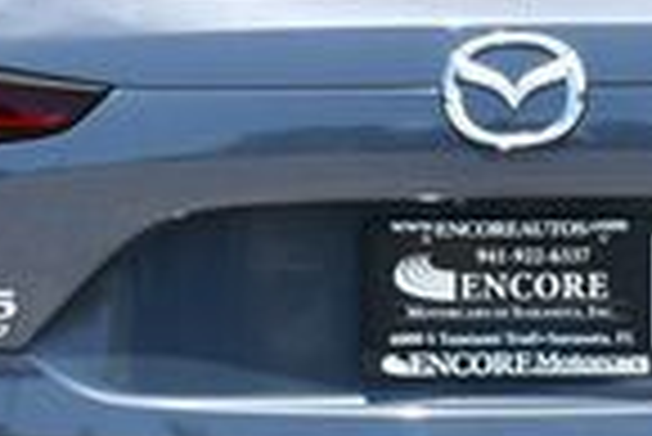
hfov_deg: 9.3
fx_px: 4006
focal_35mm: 221
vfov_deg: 6.2
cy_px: 261
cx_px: 432
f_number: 8
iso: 160
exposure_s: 1/250
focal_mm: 25
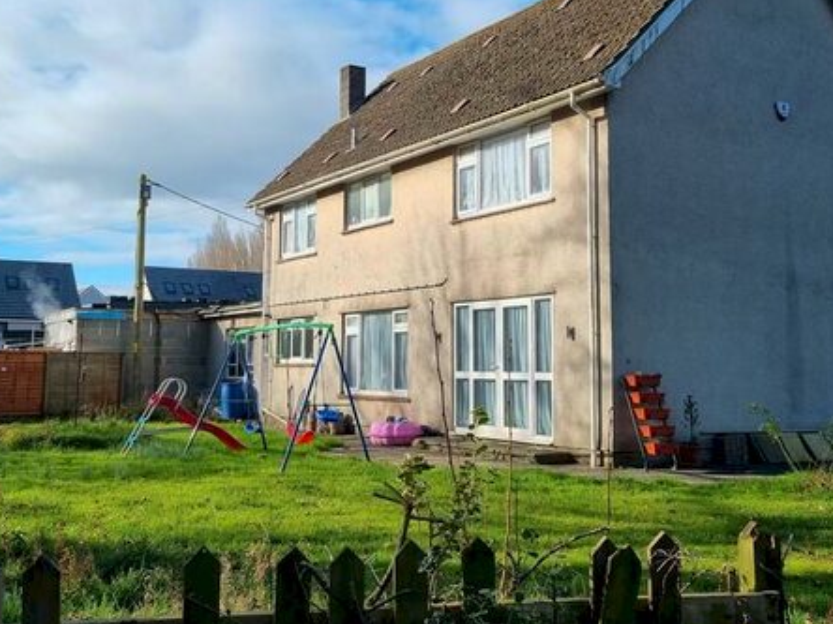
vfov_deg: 34.9
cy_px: 233
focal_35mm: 41
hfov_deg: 45.8
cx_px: 418
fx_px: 987
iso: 50
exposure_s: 1/2336
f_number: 1.8
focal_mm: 5.4
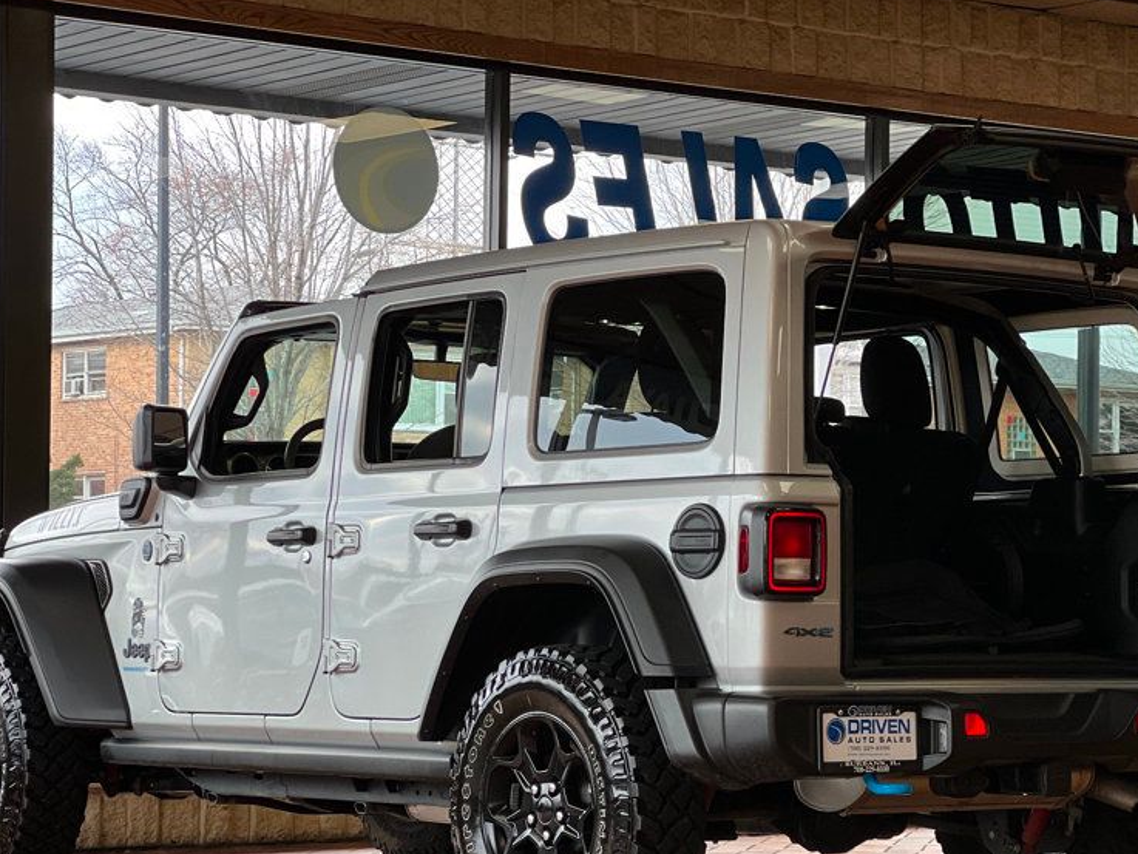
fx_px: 3518
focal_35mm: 107
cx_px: 655
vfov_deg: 13.8
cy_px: 544
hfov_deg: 18.4
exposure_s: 1/120
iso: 125
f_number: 2.8
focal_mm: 9
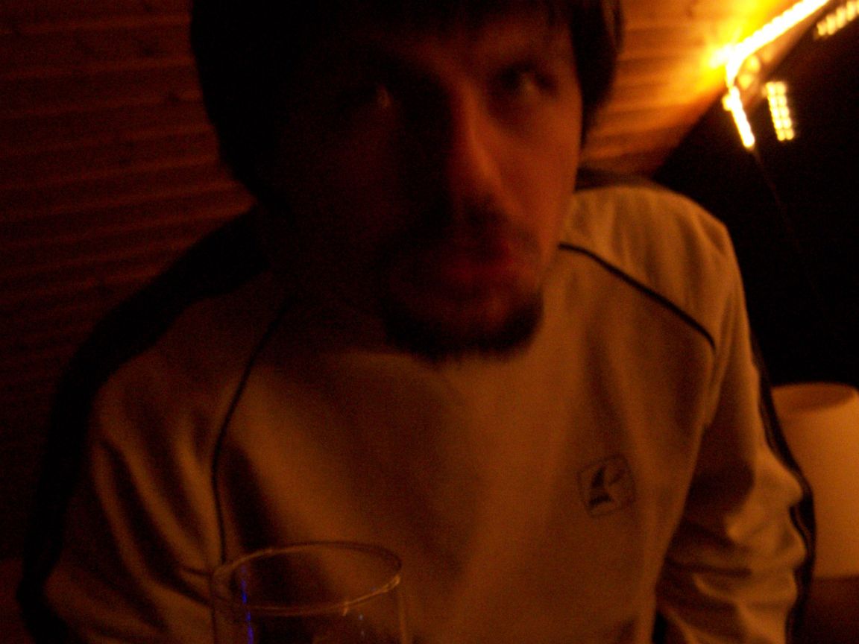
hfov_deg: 49.0
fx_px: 943
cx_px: 430
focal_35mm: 38
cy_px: 322
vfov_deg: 37.7
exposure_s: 1/3.2
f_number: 2.8
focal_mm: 6.3
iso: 400
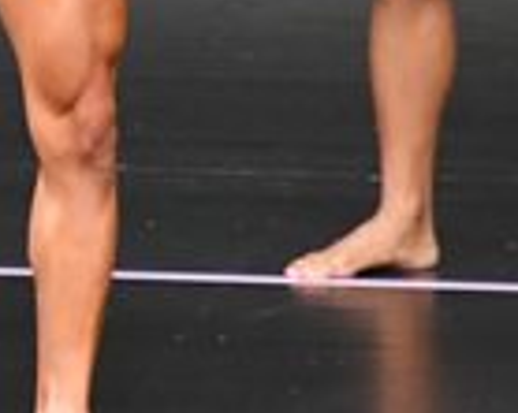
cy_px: -164
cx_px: -717
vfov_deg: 1.0
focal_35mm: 1569
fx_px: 24037
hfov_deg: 1.2
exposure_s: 1/400
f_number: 5.6
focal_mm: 200
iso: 5000
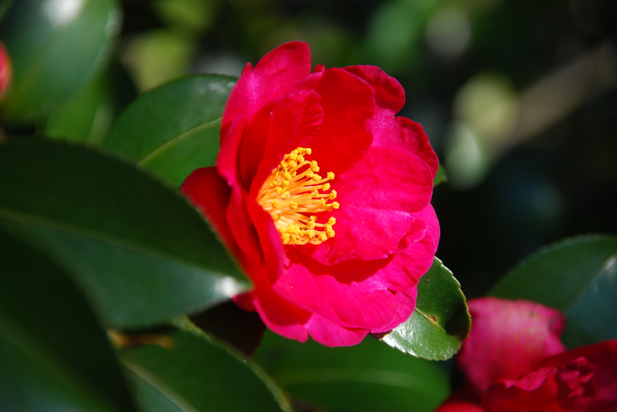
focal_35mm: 300
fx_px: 5147
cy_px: 206
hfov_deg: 6.9
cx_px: 308
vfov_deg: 4.6
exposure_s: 1/160
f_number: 6.3
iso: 100
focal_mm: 200
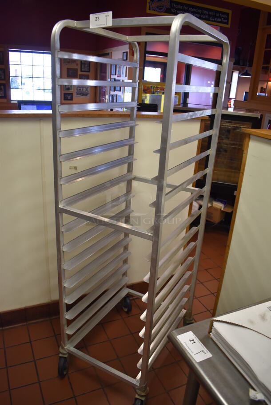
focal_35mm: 27
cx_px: 136
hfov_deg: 48.0
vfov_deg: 67.3
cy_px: 202
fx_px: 304
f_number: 3.5
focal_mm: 18
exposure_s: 1/125
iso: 1000
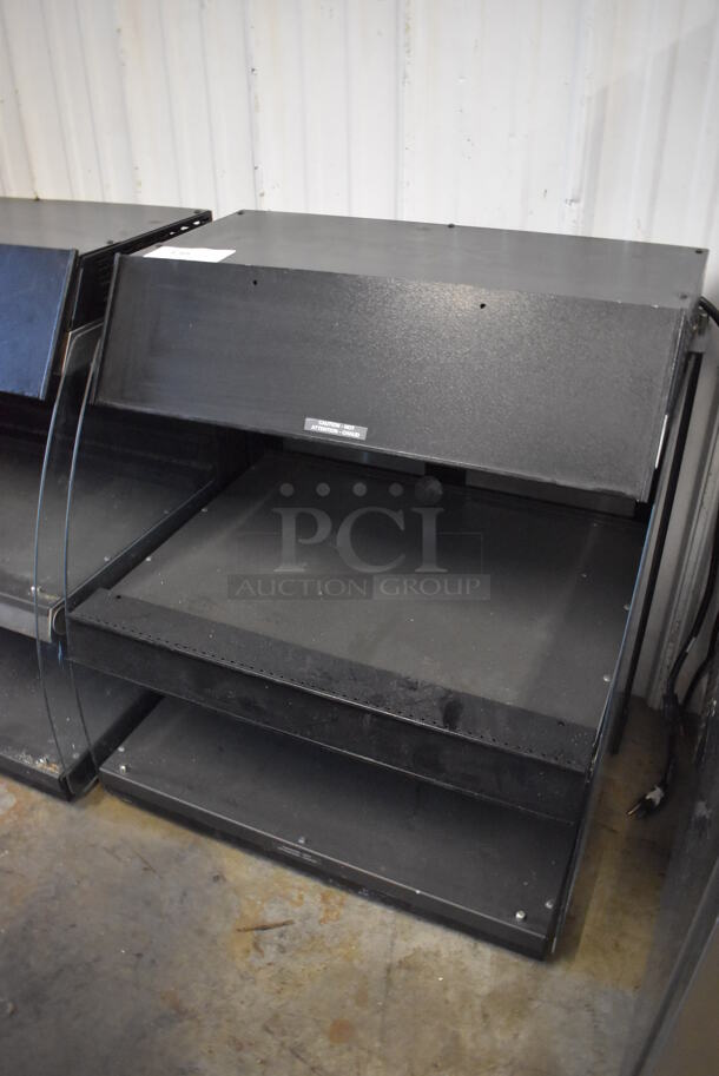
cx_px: 360
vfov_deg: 67.3
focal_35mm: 27
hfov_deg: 48.0
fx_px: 808
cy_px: 538
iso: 5600
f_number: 3.5
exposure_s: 1/125
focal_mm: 18
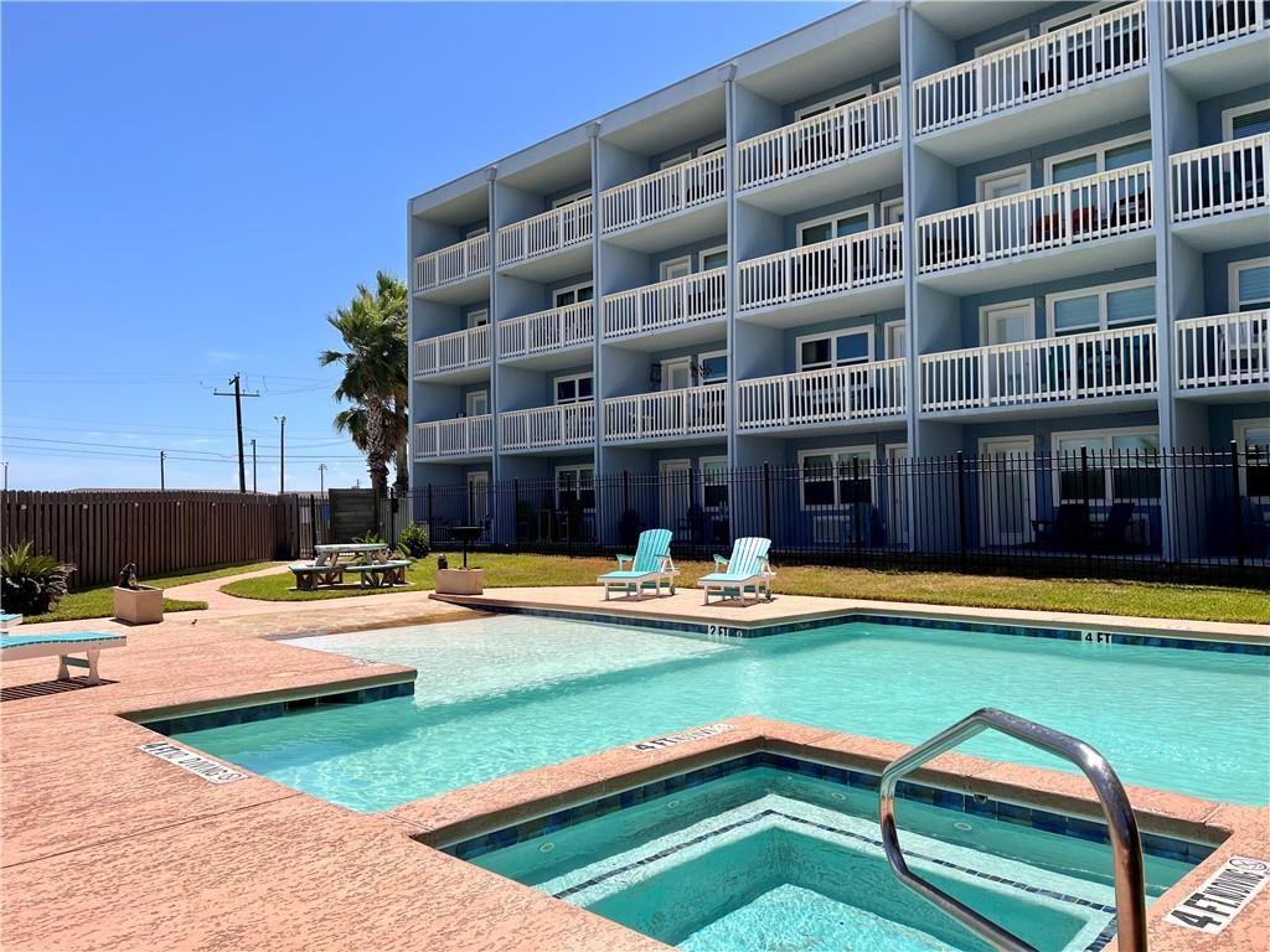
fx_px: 954
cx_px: 635
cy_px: 476
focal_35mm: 26
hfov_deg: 67.3
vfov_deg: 53.1
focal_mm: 5.7
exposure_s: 1/4831
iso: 50
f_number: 1.5
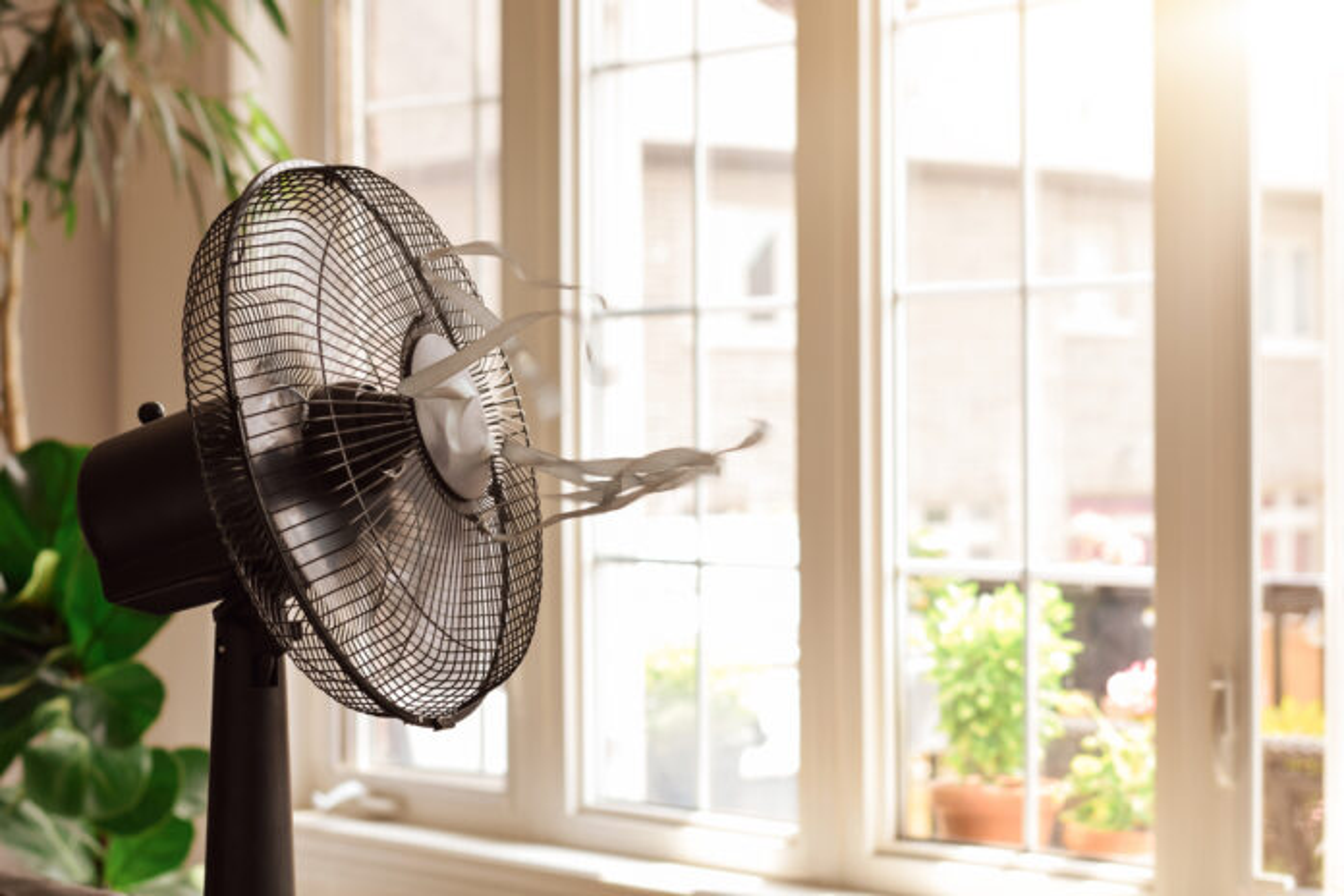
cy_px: 448
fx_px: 2800
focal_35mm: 75
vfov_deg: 18.2
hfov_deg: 27.0
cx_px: 672
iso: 200
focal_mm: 50
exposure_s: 1/125
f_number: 4.5
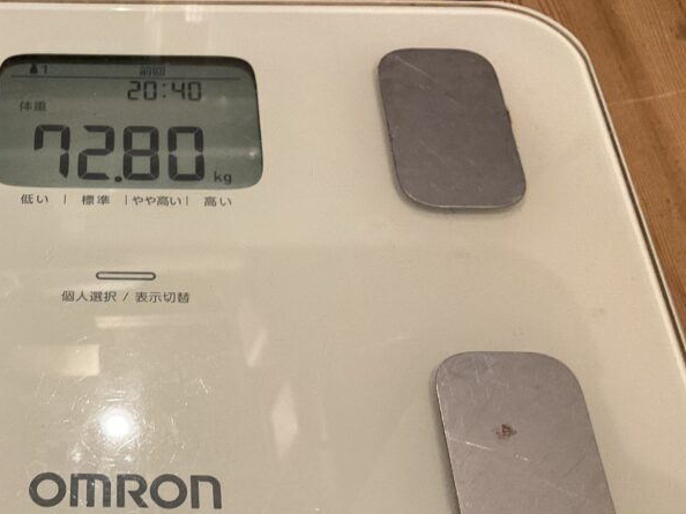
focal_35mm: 50
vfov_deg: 28.9
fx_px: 990
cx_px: 105
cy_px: 350
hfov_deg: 36.4
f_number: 1.8
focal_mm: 3
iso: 200
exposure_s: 1/60
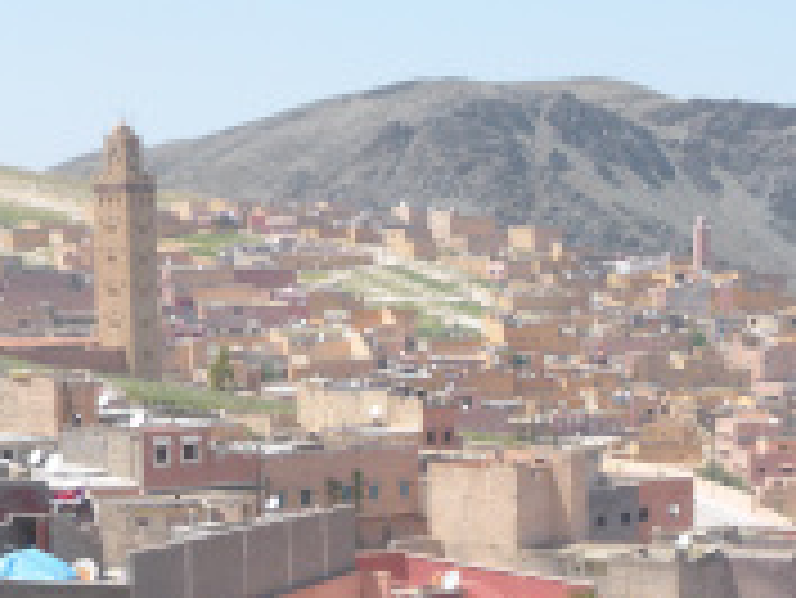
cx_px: 639
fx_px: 2669
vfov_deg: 12.5
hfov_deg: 16.8
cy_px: 717
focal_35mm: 116
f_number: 3.9
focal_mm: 7.4
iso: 100
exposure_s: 1/640
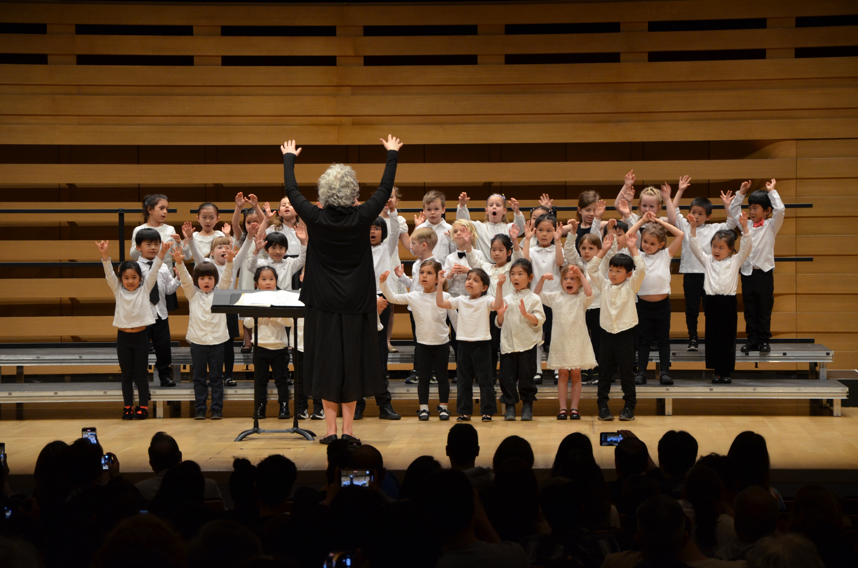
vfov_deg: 8.7
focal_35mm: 158
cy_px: 284
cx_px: 429
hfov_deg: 13.1
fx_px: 3746
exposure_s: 1/40
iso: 800
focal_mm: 105
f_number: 5.6
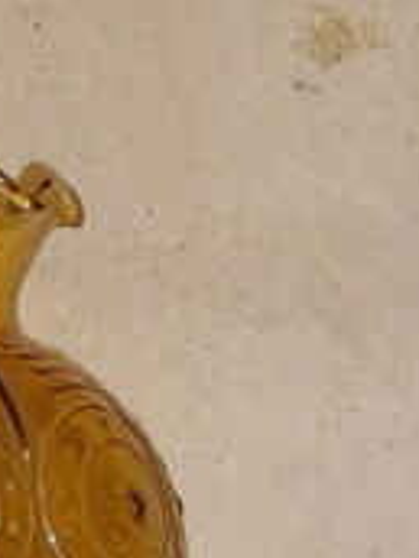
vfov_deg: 14.0
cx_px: -101
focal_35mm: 130
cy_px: 905
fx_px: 2098
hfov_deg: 11.2
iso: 200
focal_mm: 6.3
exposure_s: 1/45
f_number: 3.2
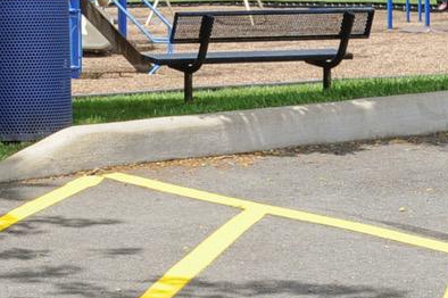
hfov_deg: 12.6
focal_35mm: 156
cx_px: -183
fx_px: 1940
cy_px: -165
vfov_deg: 8.6
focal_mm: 30
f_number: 8
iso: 200
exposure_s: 1/250
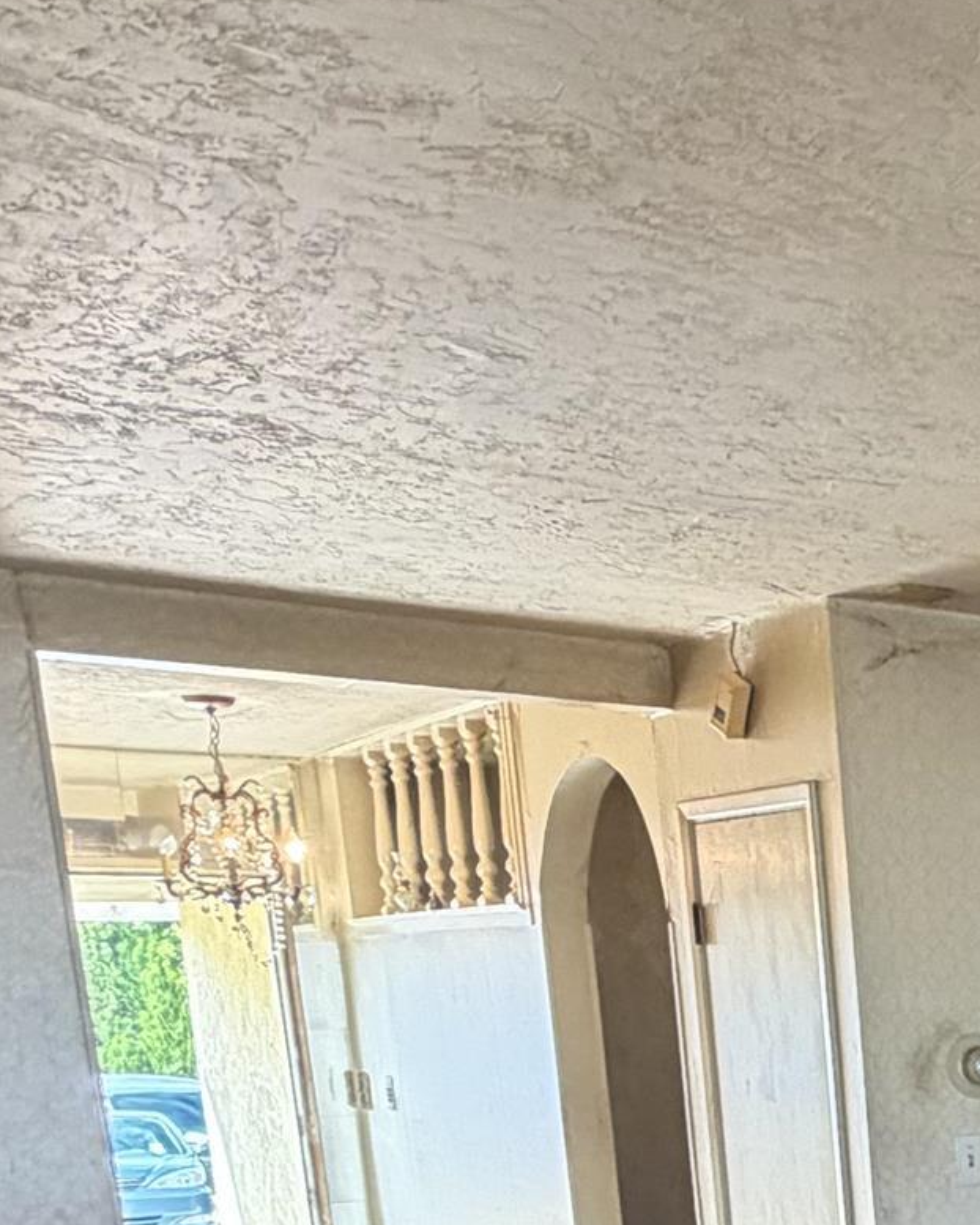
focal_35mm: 54
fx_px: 1957
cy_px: 1365
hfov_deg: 22.4
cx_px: 1525
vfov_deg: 30.8
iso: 200
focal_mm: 2.22
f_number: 2.2
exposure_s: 1/60
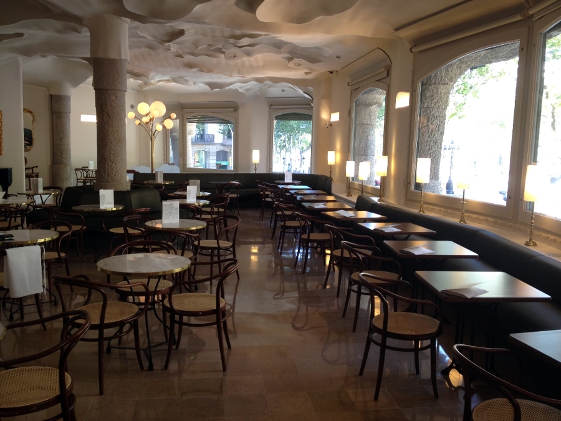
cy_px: 210
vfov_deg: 40.7
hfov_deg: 52.6
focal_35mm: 35
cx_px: 280
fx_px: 567
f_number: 2.4
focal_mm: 4.28
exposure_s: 1/30
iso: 64
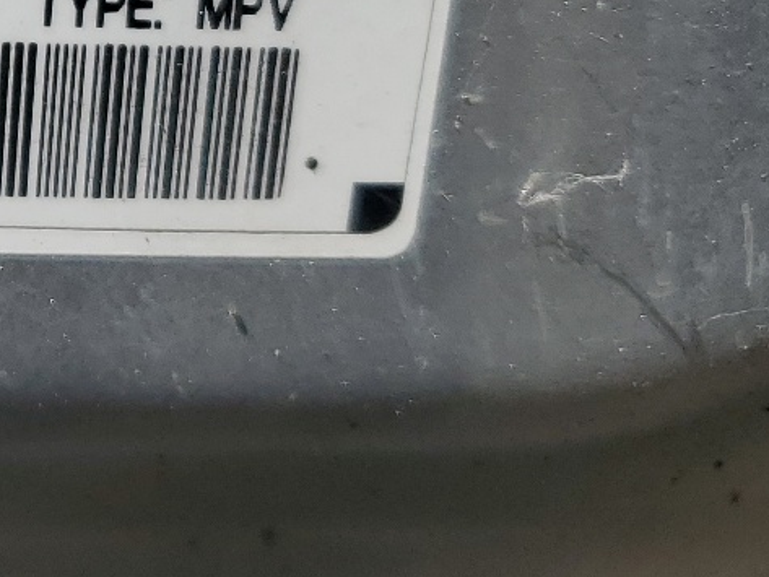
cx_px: -262
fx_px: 1955
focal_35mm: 88
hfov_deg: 20.2
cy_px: -211
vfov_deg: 15.8
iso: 50
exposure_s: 1/3333
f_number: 1.5
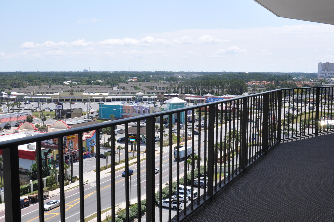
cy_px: 111
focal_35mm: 43
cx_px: 150
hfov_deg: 45.7
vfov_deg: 31.3
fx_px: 395
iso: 400
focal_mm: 21
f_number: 11
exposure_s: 1/500
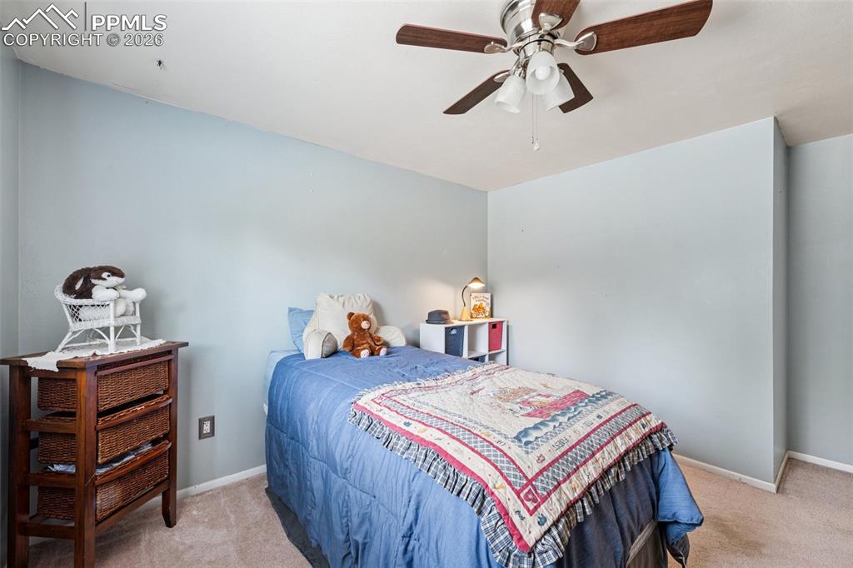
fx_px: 355
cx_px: 426
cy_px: 284
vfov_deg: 77.3
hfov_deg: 100.4
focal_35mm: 15
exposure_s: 2.5
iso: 100
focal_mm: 15
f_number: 11
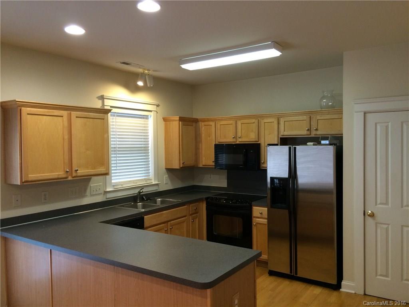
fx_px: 343
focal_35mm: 29
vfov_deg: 48.2
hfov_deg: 61.7
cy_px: 154
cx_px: 204
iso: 160
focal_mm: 4.15
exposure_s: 1/30
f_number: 2.2
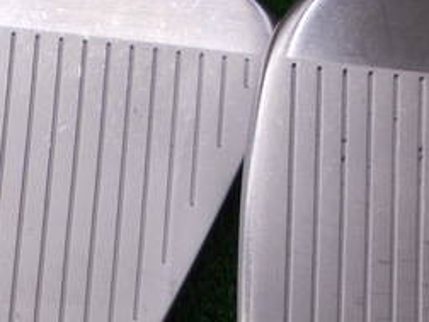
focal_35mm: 66
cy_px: 240
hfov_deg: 28.9
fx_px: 818
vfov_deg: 22.1
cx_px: 106
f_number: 3.2
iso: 100
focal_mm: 4.6
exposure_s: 1/25
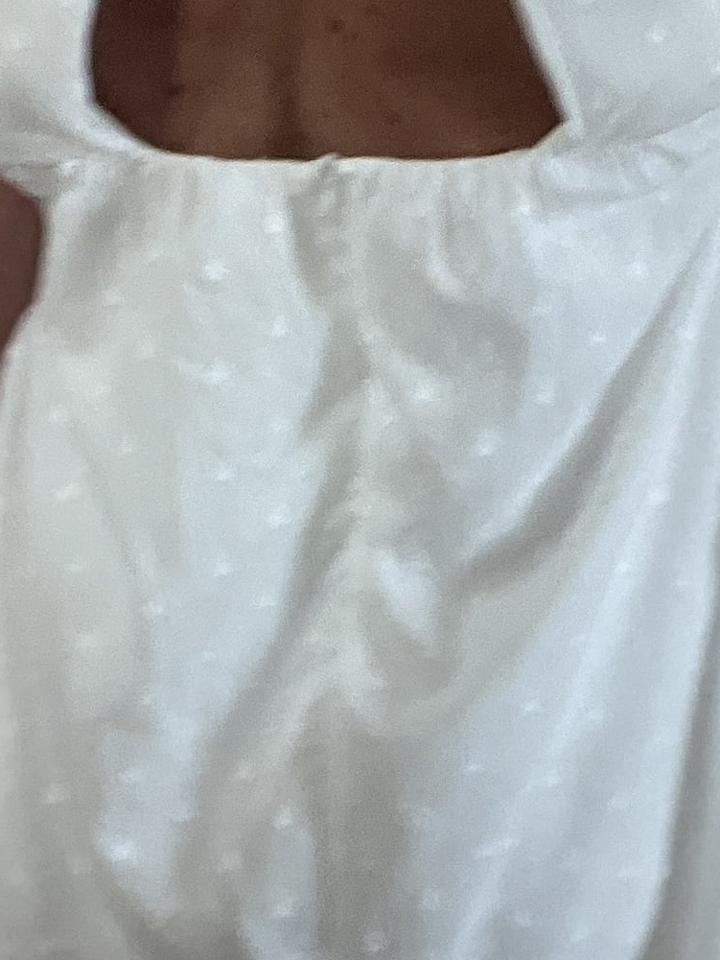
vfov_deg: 31.2
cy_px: 419
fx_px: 1719
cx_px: 532
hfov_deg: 23.4
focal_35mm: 62
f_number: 2.2
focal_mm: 2.71
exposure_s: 1/104
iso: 100
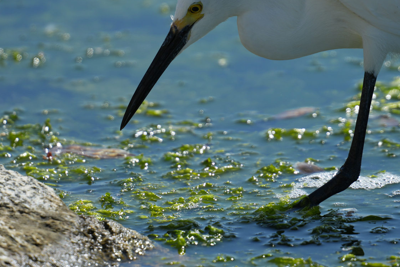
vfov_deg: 1.2
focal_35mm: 1157
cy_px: 64
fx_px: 12856
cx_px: 240
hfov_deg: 1.8
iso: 200
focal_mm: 600
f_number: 5.6
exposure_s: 1/800
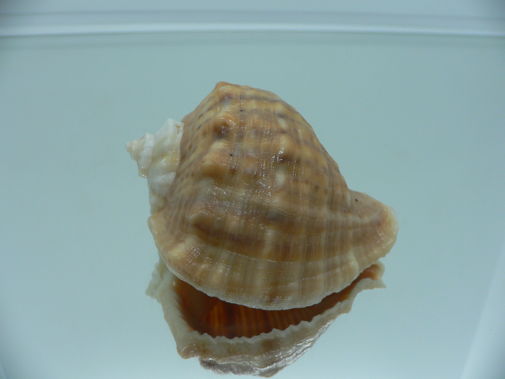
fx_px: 511
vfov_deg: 40.7
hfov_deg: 52.6
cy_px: 190
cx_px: 252
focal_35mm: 35
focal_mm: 4.6
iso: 80
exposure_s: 1/60
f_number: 2.8
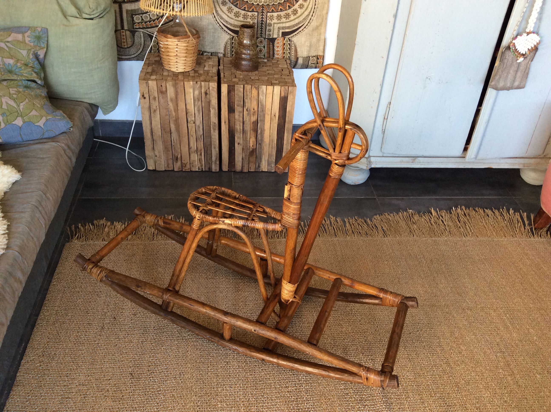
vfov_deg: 44.1
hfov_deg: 56.9
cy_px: 206
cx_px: 276
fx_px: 509
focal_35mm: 32
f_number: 2.4
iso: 64
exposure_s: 1/25
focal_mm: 3.3
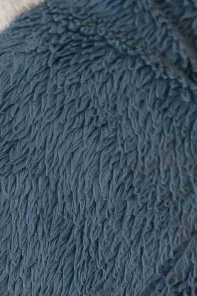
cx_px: 169
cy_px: 96
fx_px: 1740
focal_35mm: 212
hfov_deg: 6.5
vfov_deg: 9.7
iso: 320
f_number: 4
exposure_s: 1/60
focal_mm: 28
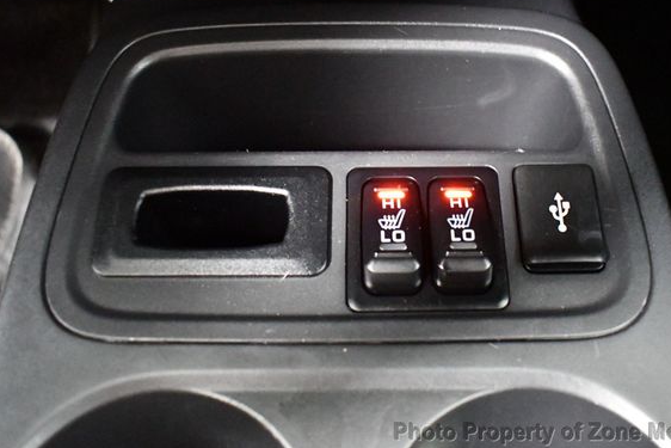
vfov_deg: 32.6
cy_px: 200
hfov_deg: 47.3
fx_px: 764
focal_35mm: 41
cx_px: 380
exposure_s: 1/10
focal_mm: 18
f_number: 3.5
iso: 12800
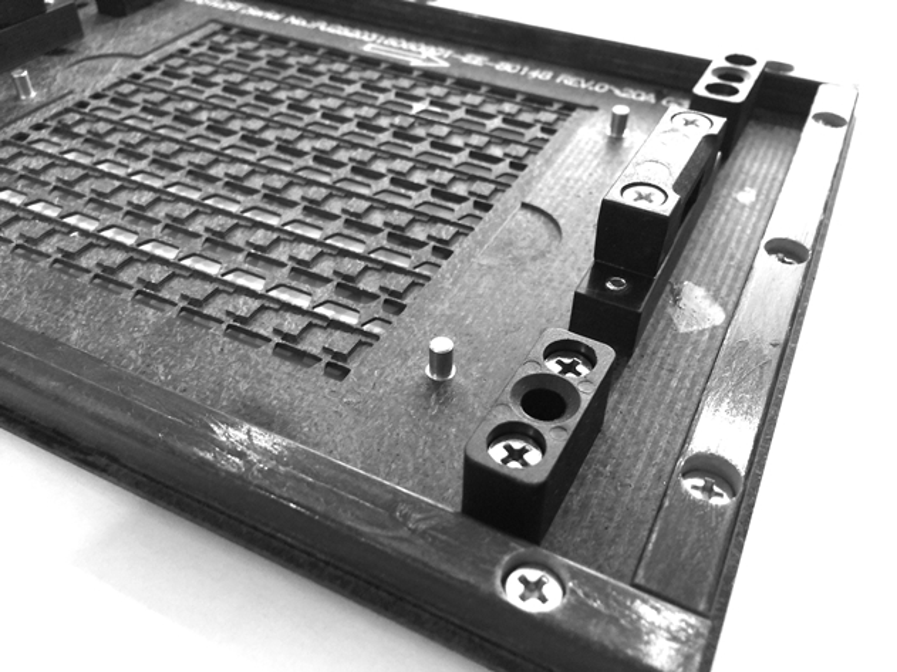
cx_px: 448
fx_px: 751
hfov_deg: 61.7
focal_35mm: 29
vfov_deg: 48.2
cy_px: 336
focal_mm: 4.15
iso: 64
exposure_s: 1/15
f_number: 2.2
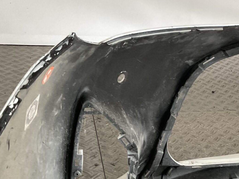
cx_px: 236
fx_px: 497
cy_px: 132
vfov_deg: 20.3
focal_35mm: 72
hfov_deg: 25.7
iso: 125
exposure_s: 1/50
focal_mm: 3
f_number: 1.8
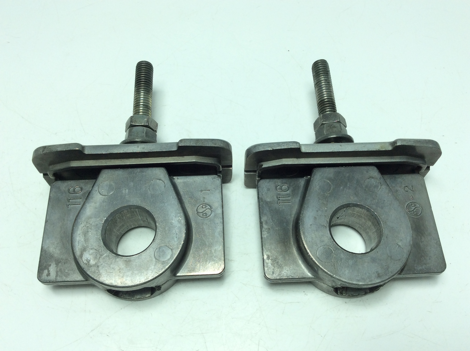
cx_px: 235
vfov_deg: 44.1
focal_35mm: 32
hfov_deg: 56.9
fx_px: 434
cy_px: 176
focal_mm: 3.3
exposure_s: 1/371
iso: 32
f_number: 2.4
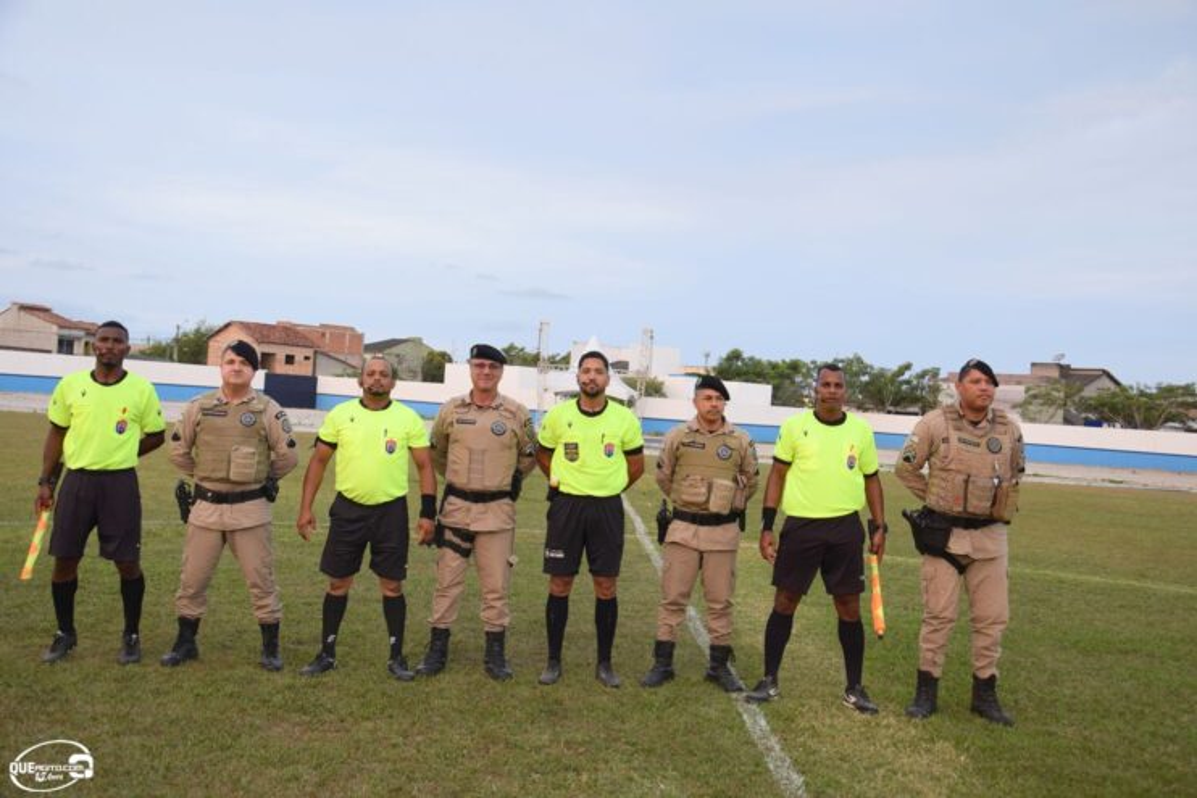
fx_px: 1197
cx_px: 598
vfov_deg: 36.9
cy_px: 399
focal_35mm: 36
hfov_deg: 53.1
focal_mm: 24
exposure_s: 1/100
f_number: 5
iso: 400
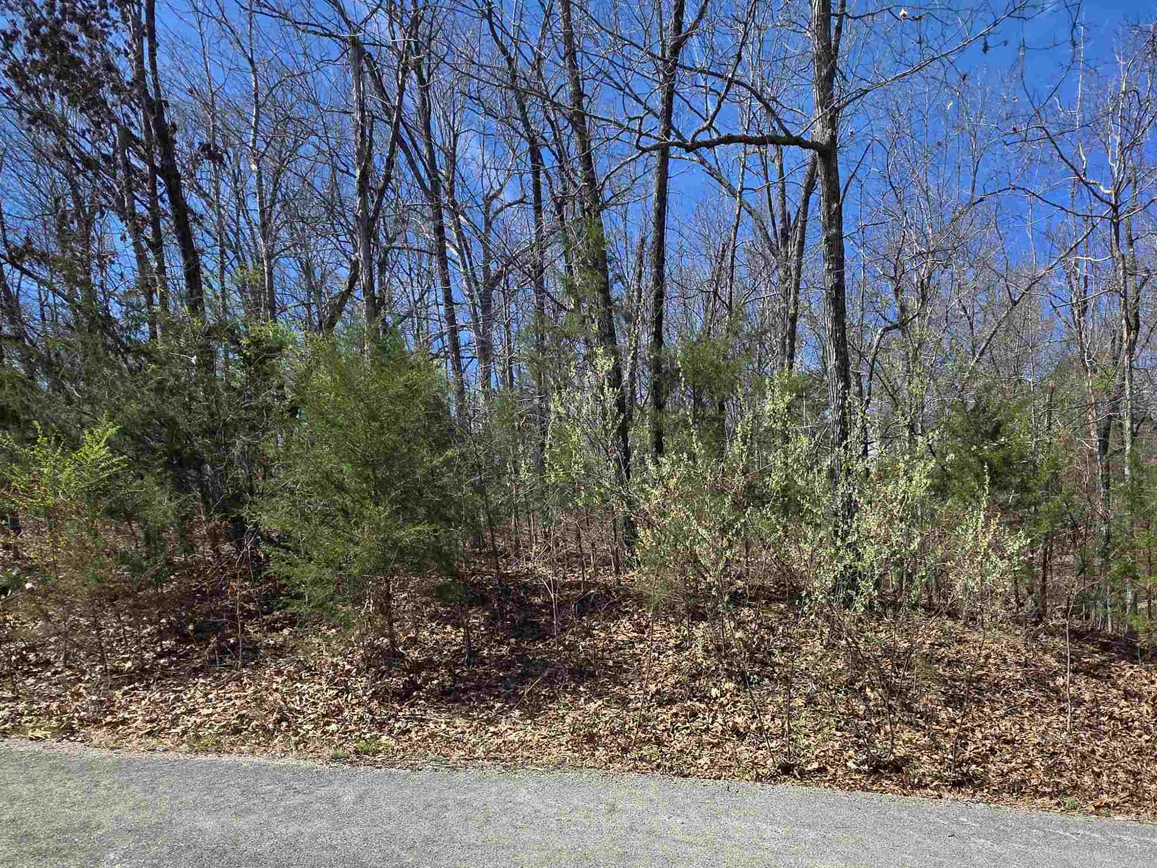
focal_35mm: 20
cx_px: 659
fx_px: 669
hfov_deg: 81.3
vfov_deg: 63.2
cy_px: 621
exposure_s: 1/1262
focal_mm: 2.2
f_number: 1.9
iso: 40
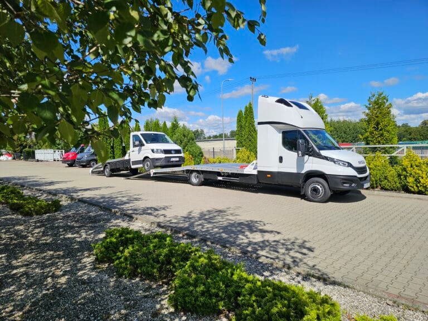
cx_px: 214
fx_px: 284
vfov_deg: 58.9
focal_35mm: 23
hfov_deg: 73.9
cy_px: 160
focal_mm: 6.3
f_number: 1.7
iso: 10
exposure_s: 1/1117
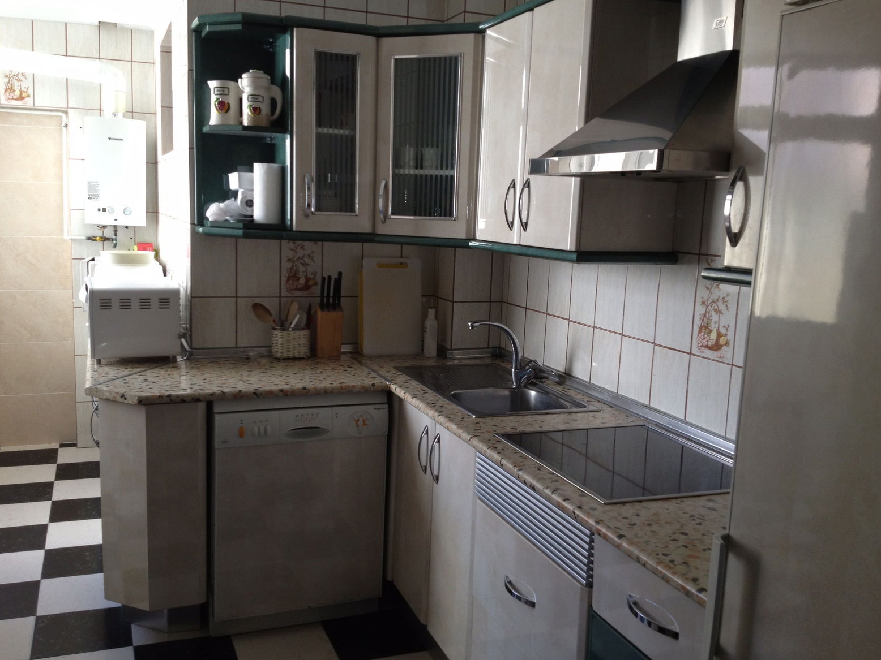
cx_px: 430
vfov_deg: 39.7
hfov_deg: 51.3
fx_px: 916
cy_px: 330
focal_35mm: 36
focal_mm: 4.28
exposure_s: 1/60
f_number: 2.4
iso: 64
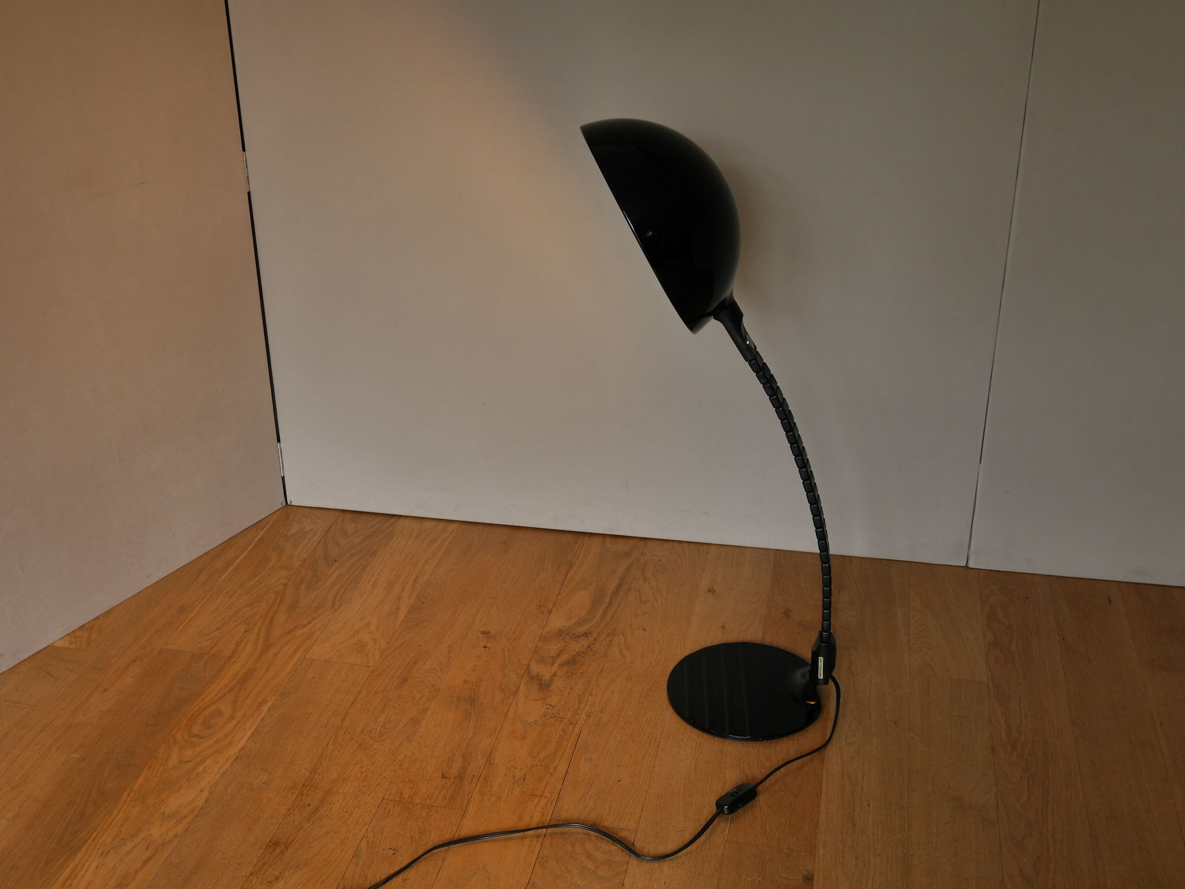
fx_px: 1369
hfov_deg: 46.8
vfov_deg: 36.0
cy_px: 444
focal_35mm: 40
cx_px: 592
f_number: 4.6
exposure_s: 1/60
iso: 250
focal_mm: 20
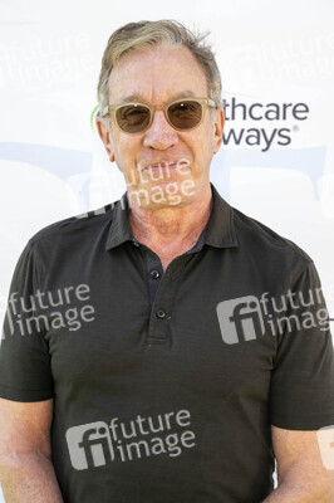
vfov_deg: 31.9
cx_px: 167
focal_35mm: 63
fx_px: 878
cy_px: 252
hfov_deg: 21.5
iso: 400
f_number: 5.6
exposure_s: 1/200
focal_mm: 63
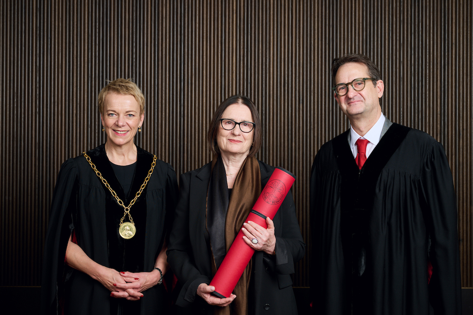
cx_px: 236
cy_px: 158
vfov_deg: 22.6
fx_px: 788
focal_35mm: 60
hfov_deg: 33.4
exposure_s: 1/200
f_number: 8
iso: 100
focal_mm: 60
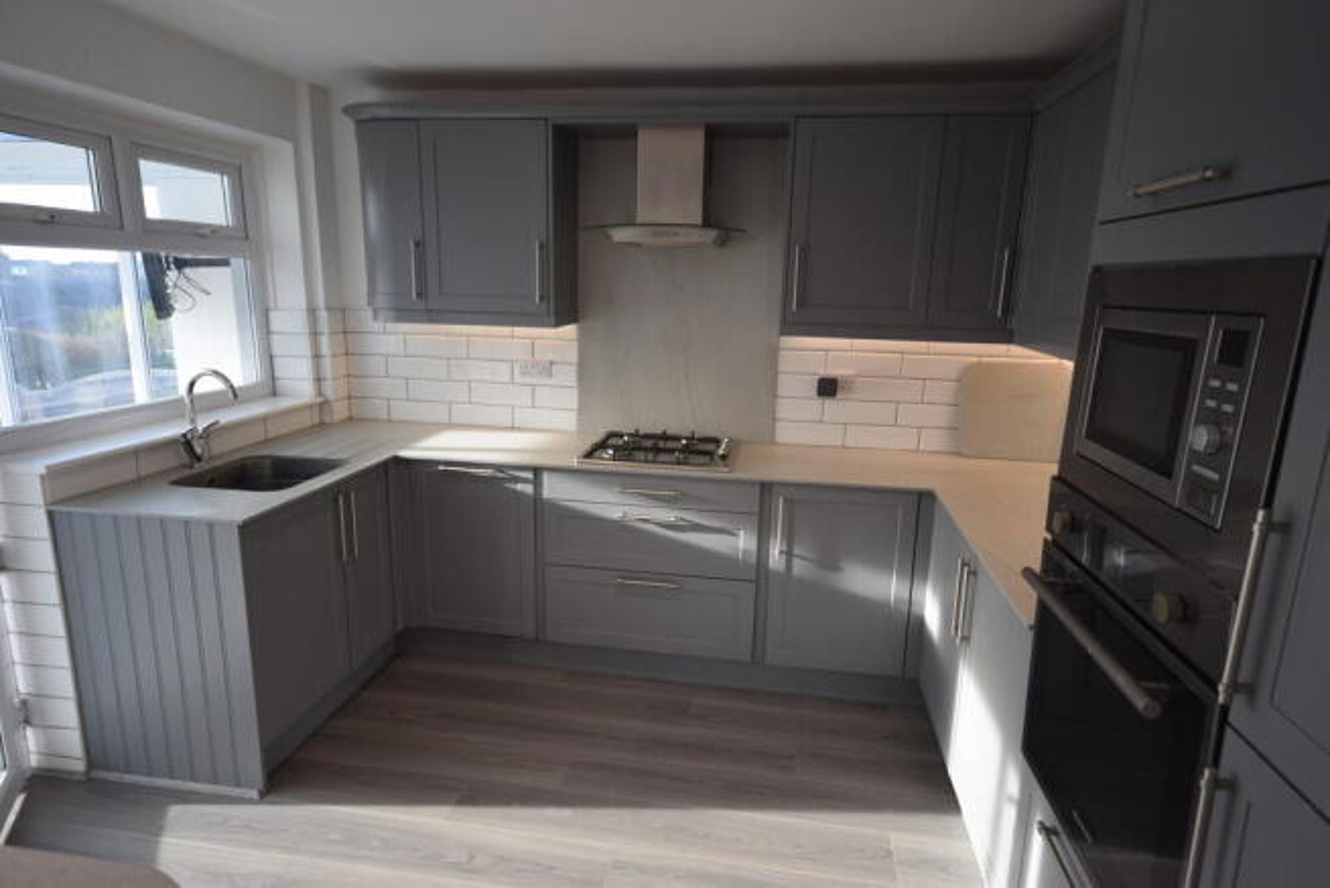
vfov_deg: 63.2
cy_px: 444
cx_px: 665
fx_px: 721
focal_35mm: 20
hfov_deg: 85.4
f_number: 4.5
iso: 400
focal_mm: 13
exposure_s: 1/80
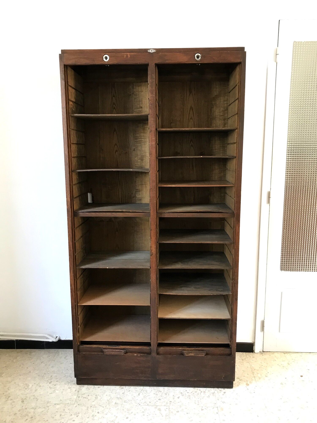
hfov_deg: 49.7
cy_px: 212
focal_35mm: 28
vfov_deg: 63.4
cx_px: 158
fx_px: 342
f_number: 1.8
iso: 40
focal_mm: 3.99
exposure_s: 1/17
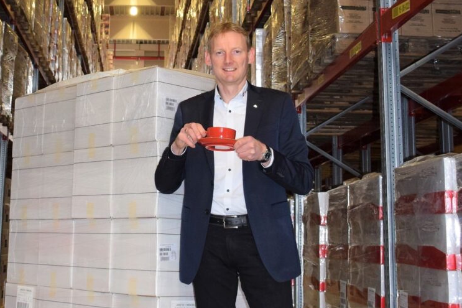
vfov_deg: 42.3
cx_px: 236
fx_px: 398
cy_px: 153
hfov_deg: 60.3
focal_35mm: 31
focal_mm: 20
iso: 800
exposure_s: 1/80
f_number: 4.5
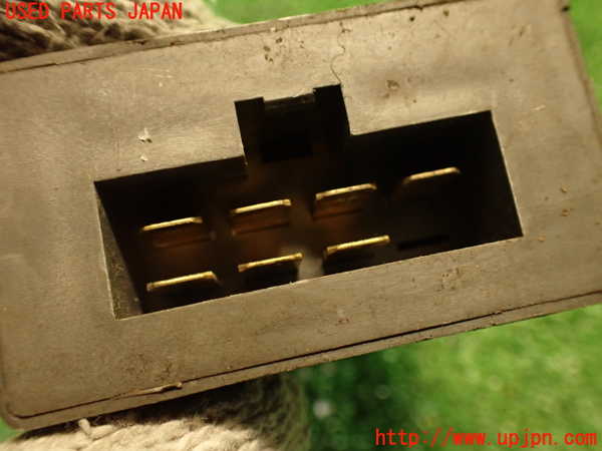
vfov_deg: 44.2
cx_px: 301
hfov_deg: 56.8
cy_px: 226
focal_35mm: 32
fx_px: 557
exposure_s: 1/30
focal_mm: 5.79
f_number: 2.4
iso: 640
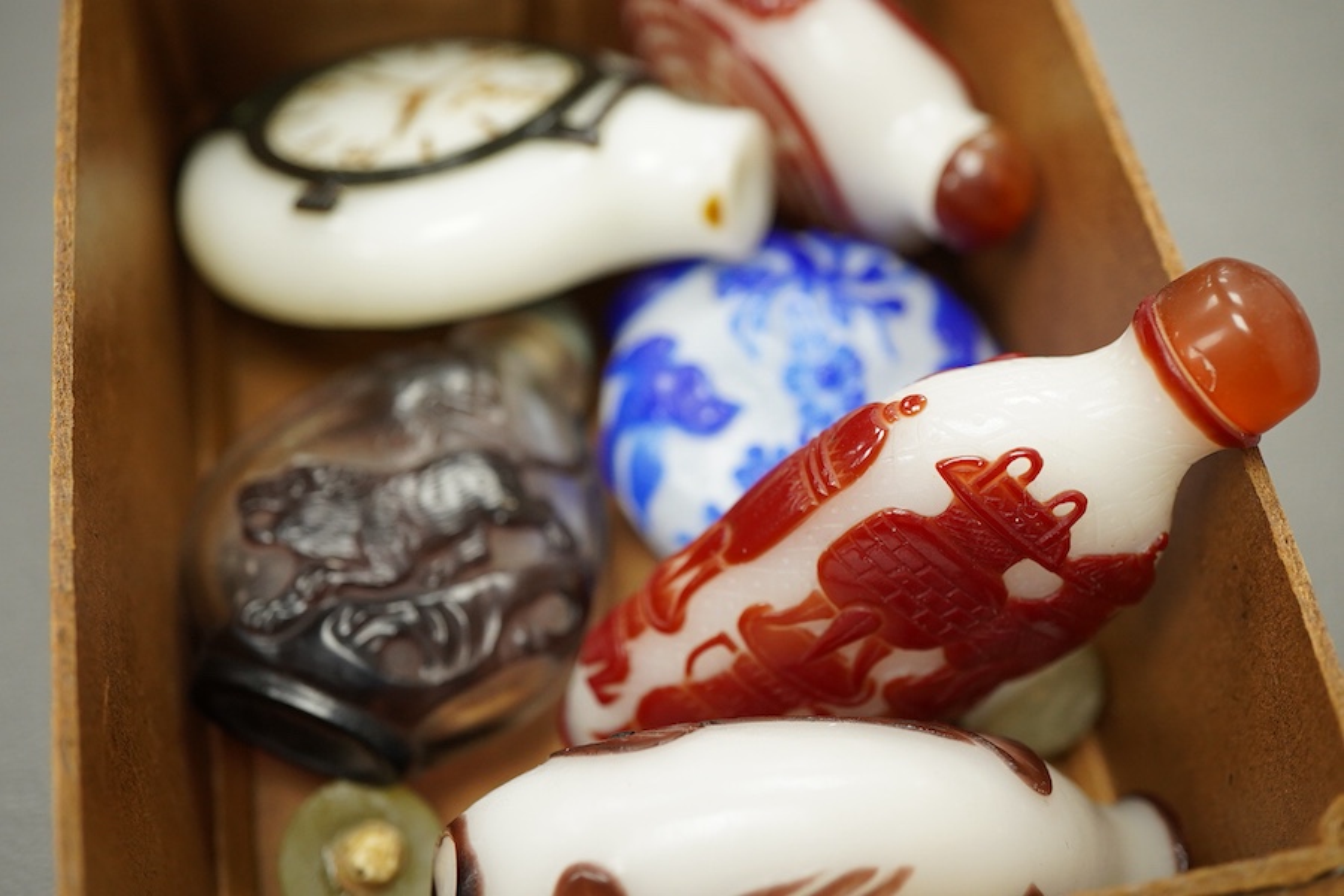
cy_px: 448
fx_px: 1680
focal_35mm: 45
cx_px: 672
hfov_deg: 43.6
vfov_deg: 29.9
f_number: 7.1
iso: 1250
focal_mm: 30
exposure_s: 1/125
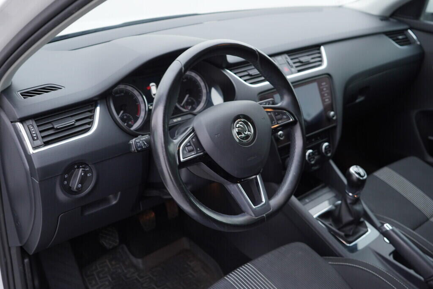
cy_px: 144
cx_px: 216
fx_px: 433
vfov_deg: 36.9
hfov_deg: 53.1
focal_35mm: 36
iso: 125
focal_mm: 24
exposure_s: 1/40
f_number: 2.8
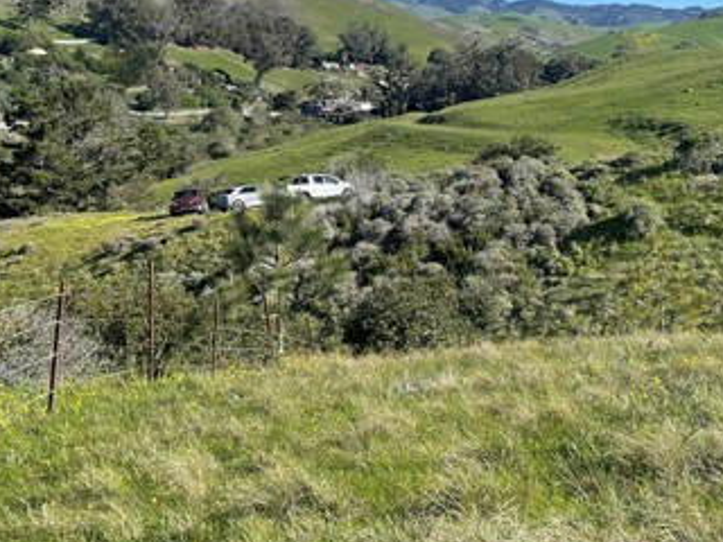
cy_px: 160
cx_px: 517
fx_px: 1086
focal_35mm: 52
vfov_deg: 27.8
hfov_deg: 36.2
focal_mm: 4.2
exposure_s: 1/2747
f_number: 1.6
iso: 32
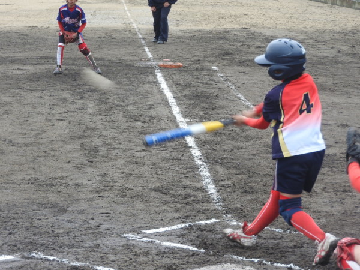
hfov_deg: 13.2
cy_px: 135
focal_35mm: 150
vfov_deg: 9.9
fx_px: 1560
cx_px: 180
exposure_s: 1/60
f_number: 5.2
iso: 100
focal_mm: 26.9
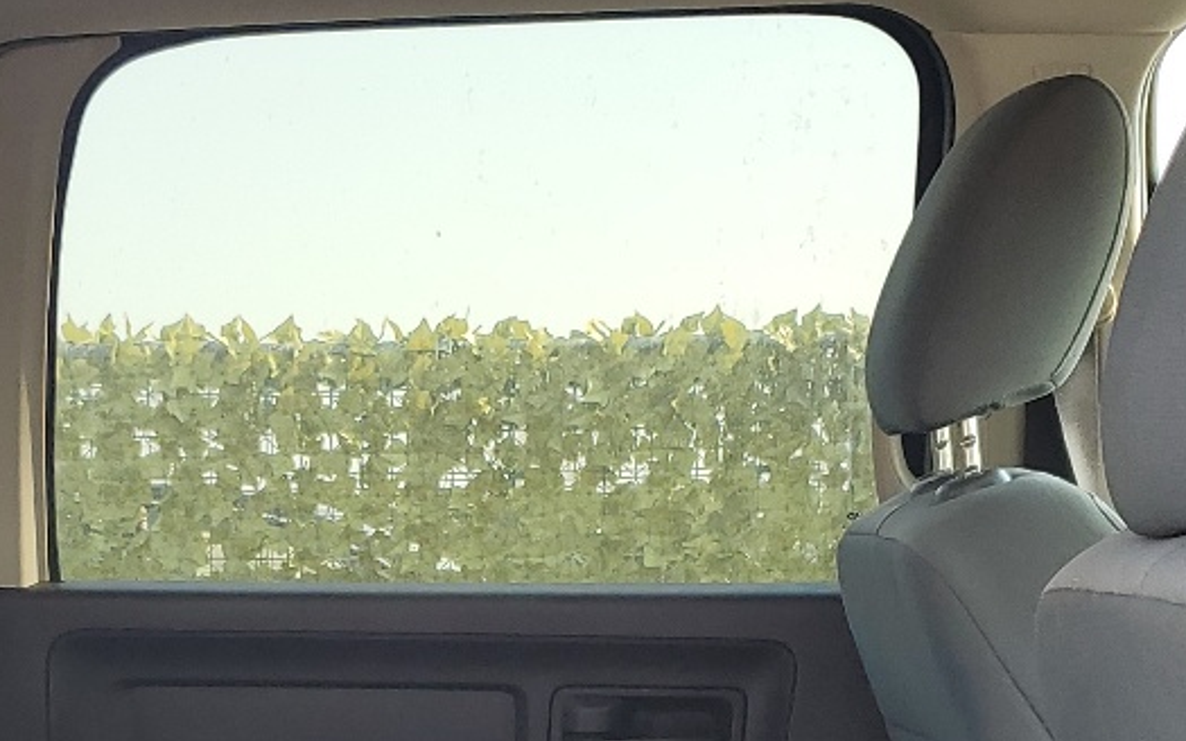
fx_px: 2715
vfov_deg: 14.6
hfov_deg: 24.5
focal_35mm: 84
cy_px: 1053
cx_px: 416
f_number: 1.5
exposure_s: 1/238
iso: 50
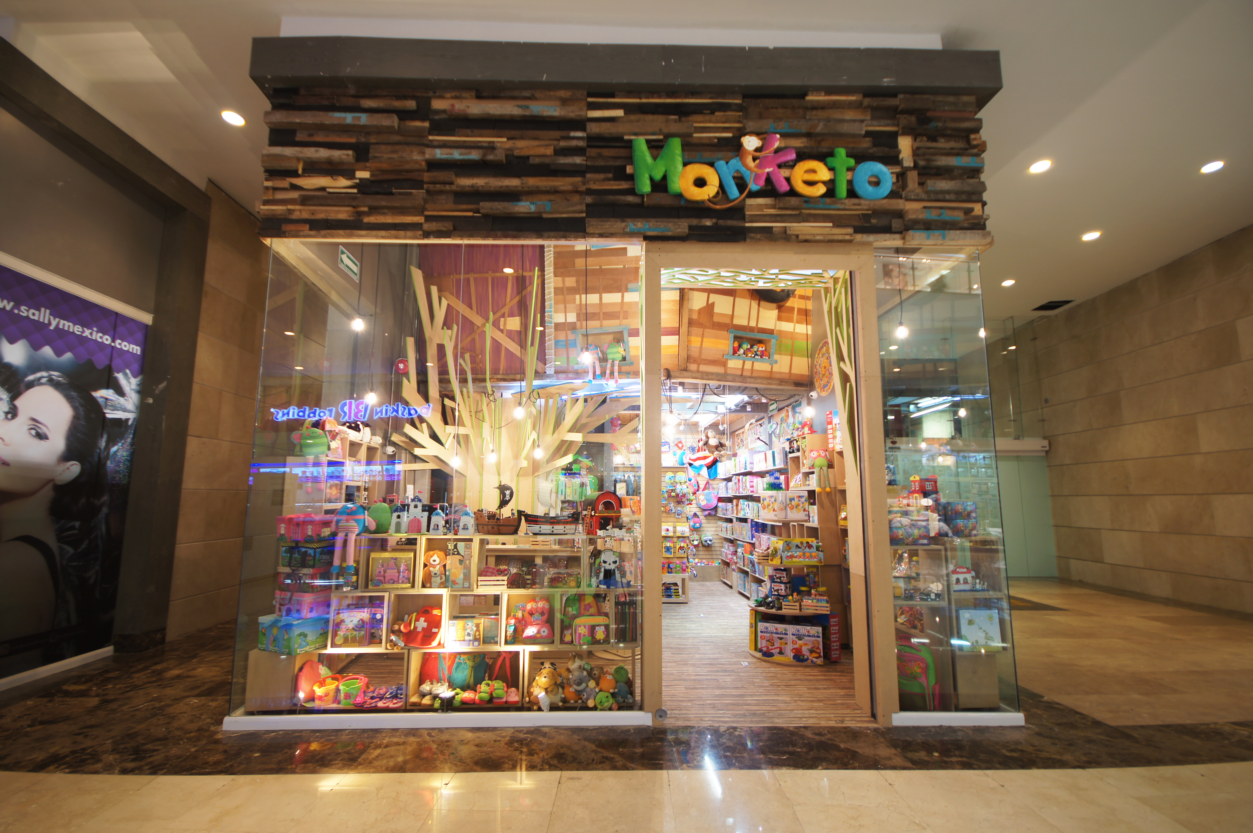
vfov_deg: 77.2
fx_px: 522
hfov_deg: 100.4
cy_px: 416
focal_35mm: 15
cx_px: 626
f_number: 4
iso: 100
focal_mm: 10
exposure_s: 1/3
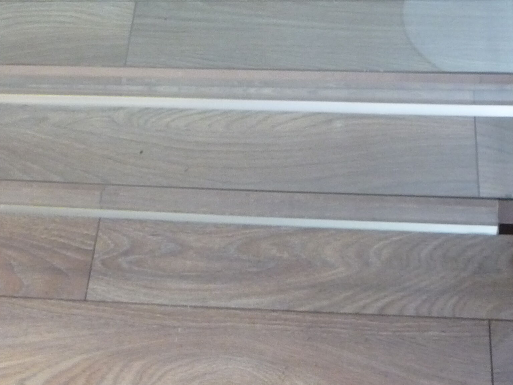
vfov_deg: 19.6
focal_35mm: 71
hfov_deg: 27.4
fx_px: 1052
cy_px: -61
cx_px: 214
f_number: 3.3
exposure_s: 1/20
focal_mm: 5.2
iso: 400
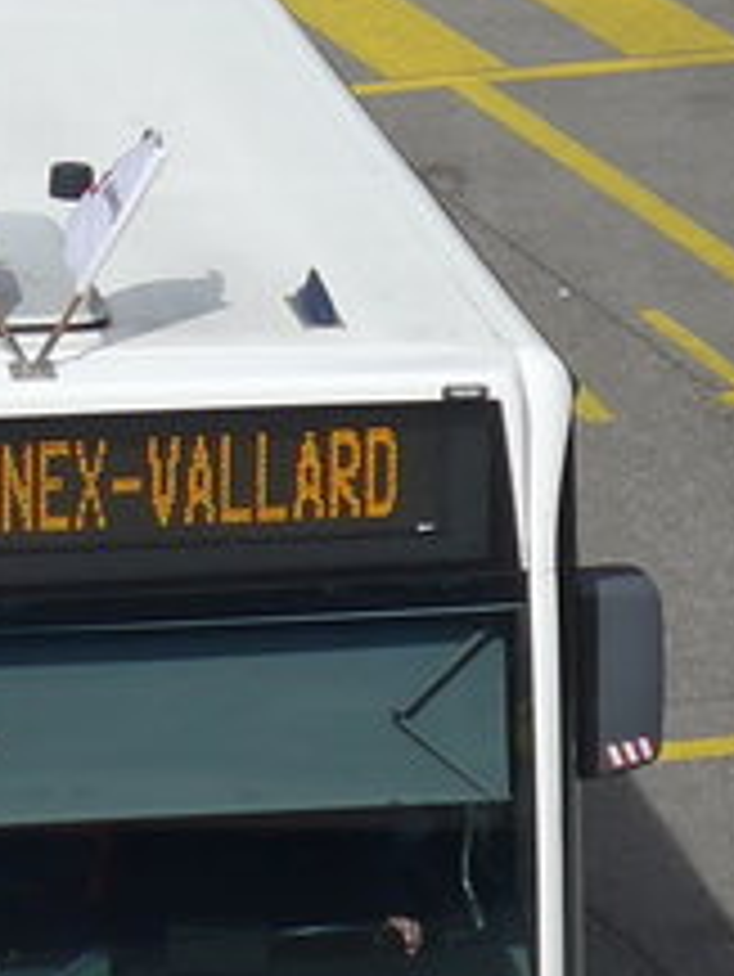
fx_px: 8586
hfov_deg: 4.9
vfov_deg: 6.5
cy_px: 202
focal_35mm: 304
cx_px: -135
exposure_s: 1/1300
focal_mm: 11.3
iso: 80
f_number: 3.4
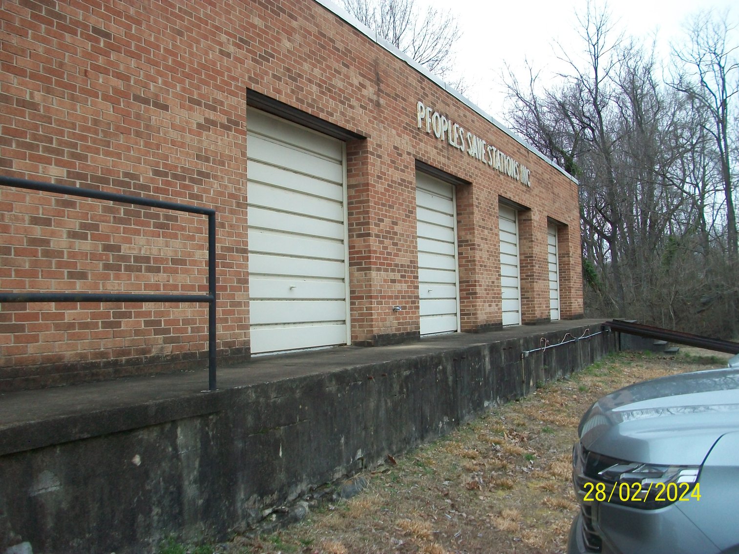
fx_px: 726
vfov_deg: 41.8
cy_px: 277
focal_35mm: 34
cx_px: 370
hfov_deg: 54.0
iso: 80
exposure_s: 1/320
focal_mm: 5.7
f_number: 2.8
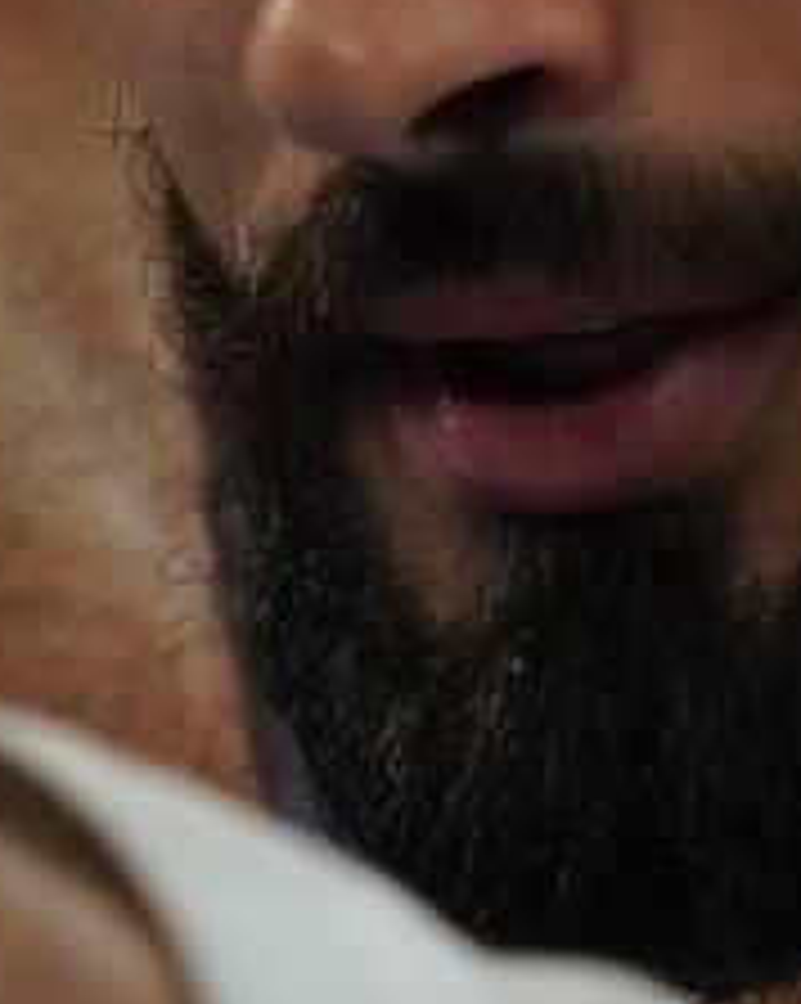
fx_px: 134927
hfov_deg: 0.3
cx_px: 310
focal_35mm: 4547
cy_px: 45
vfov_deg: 0.4
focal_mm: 400
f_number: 2.8
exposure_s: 1/500
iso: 500
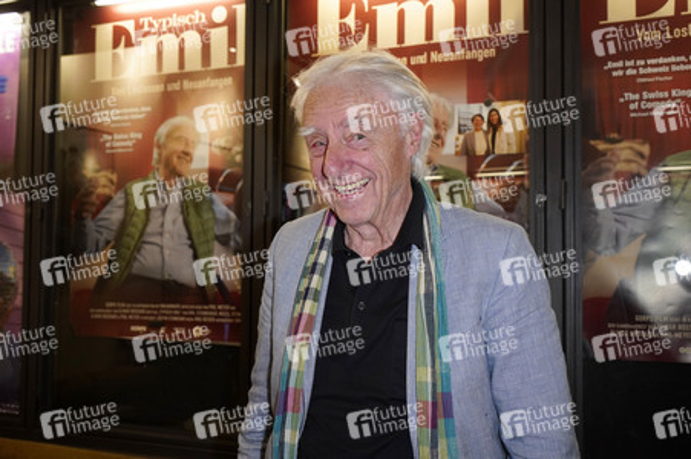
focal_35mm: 38
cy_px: 230
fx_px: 729
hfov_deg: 50.7
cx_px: 346
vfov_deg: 35.0
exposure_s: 1/100
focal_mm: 38
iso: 2000
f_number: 5.6
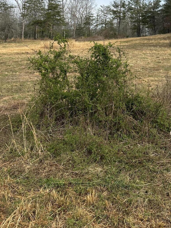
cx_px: 109
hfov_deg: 30.7
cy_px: 32
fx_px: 310
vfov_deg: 38.2
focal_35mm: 47
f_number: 1.78
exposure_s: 1/3356
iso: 80
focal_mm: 6.86
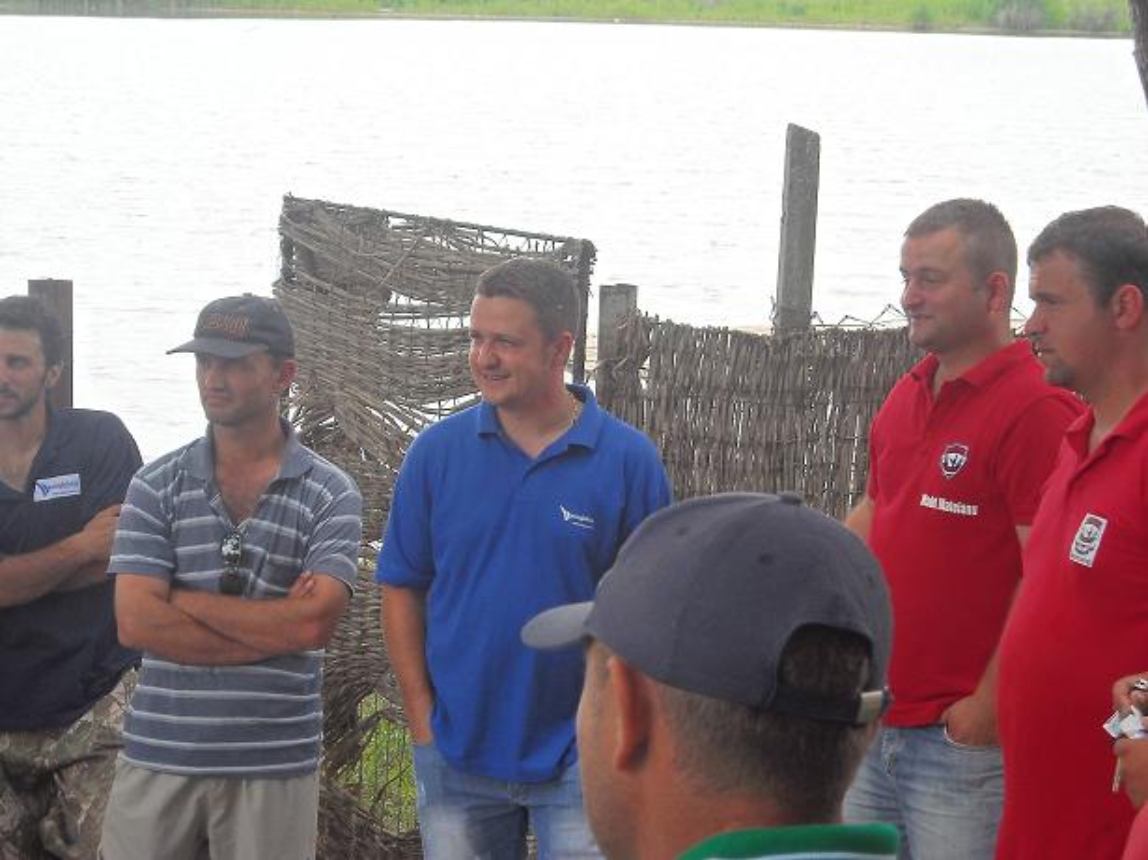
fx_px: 3482
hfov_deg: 18.7
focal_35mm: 105
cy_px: 430
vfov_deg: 14.1
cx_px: 574
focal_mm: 17.1
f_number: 4.7
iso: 64
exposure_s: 1/154
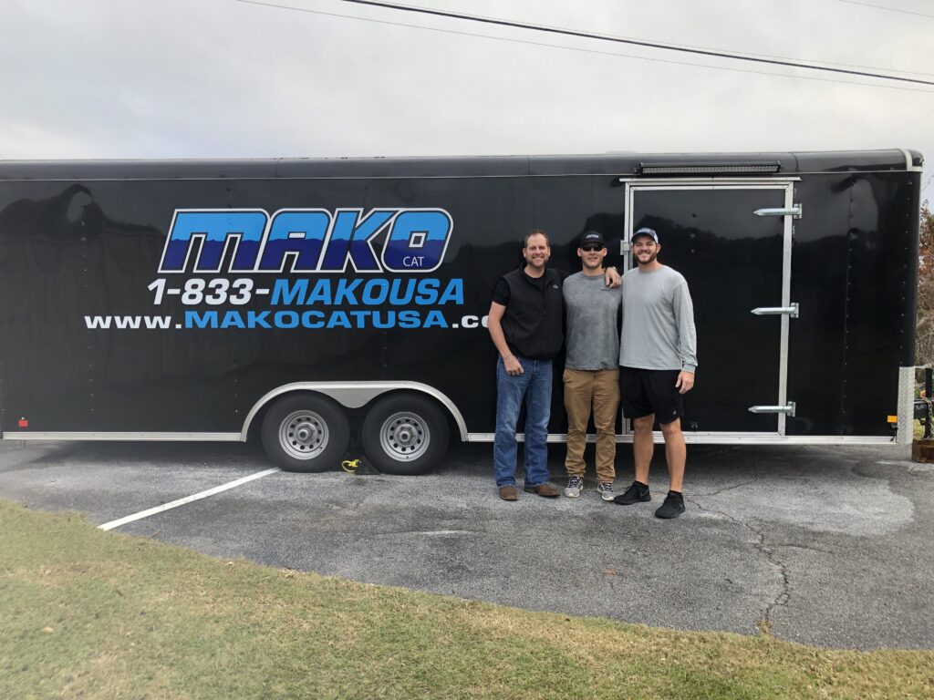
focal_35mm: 28
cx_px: 467
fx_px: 755
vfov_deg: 49.7
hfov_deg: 63.4
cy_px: 350
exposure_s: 1/471
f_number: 1.8
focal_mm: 3.99
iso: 20
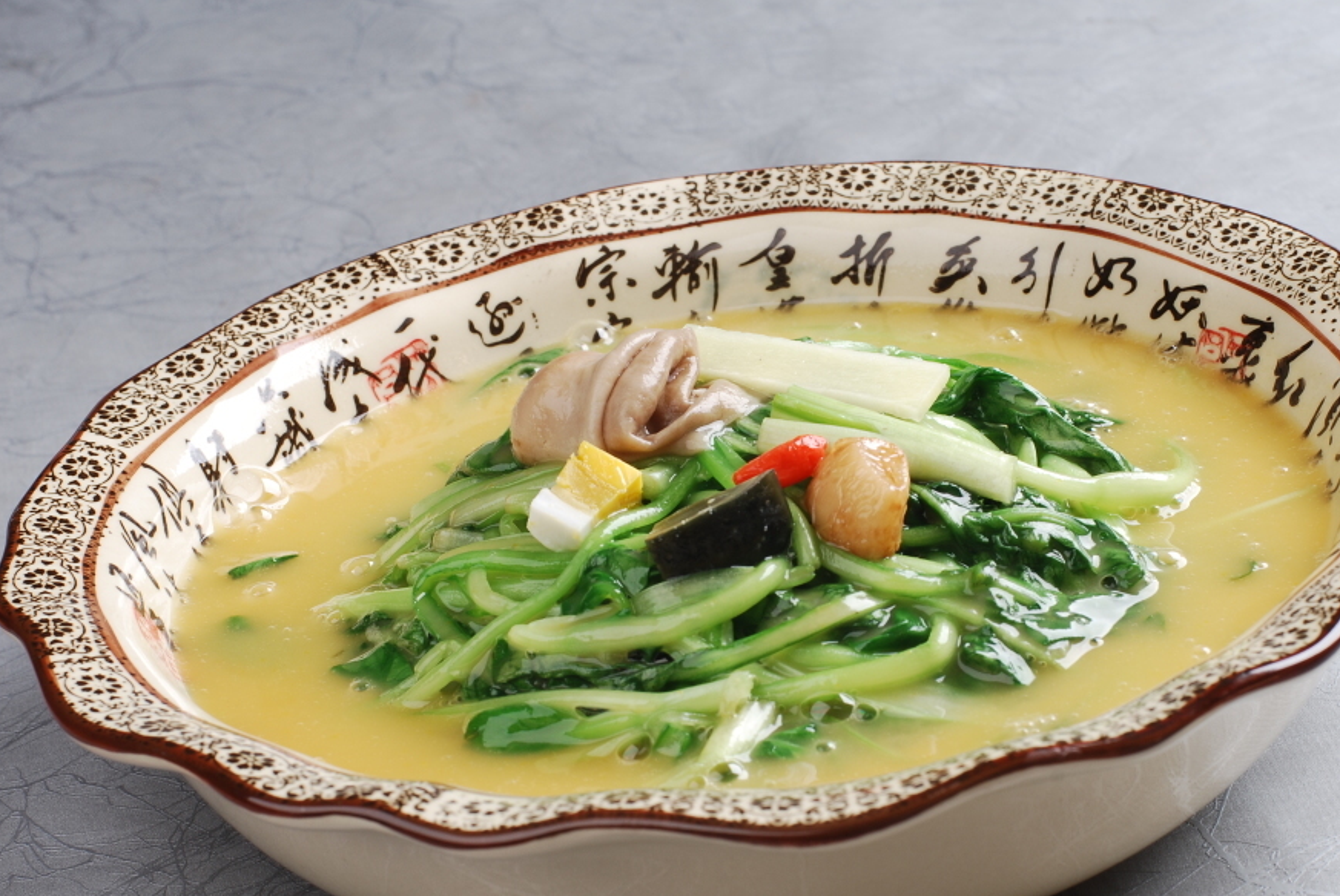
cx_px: 720
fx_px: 3279
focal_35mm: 88
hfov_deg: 23.1
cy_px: 498
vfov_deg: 15.6
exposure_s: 1/125
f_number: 13
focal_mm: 50
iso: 100
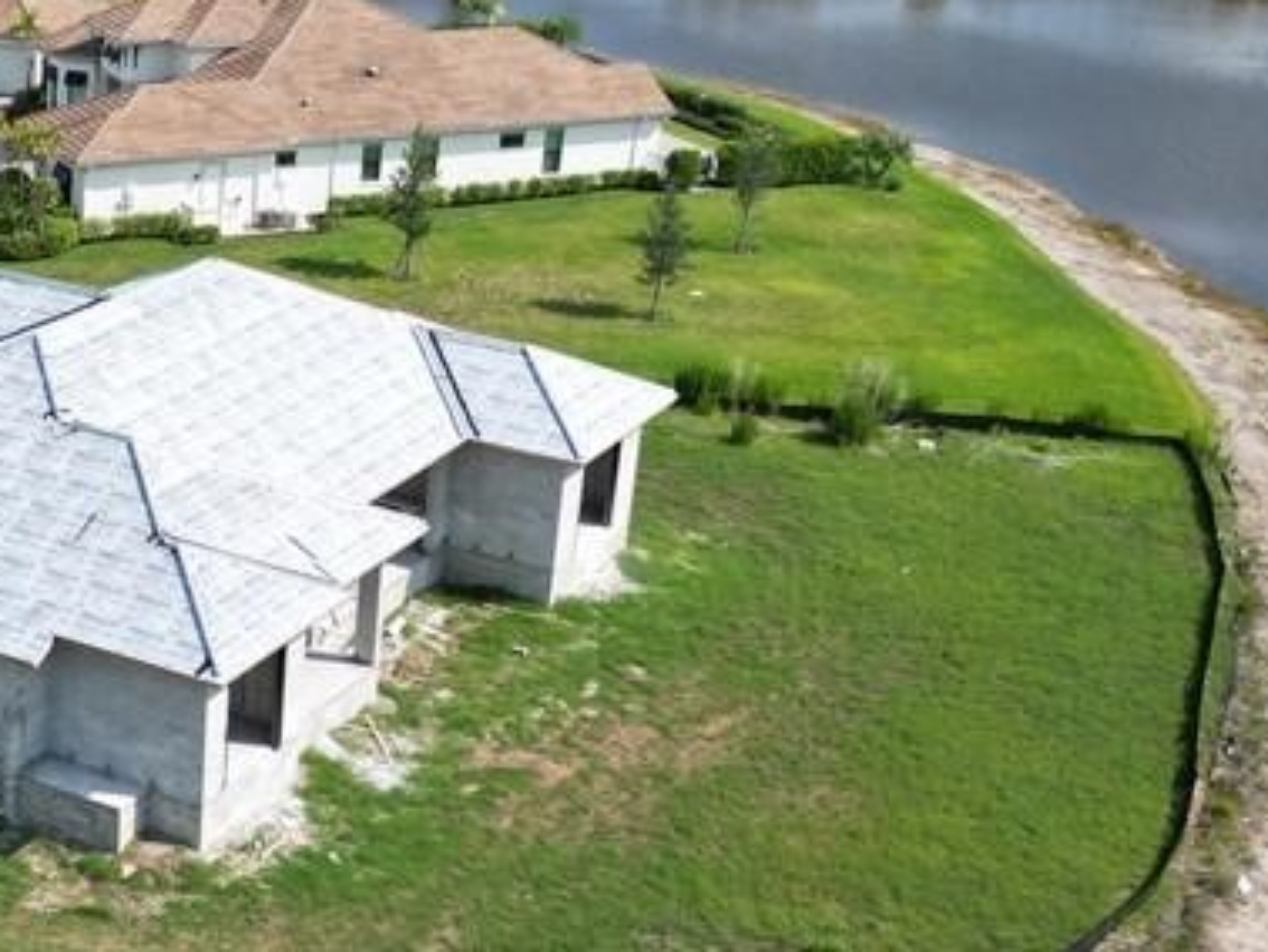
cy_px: 630
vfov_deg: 22.5
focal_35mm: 65
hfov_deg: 28.2
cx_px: 30
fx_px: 2382
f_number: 1.7
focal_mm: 6.72
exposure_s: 1/3000
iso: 140
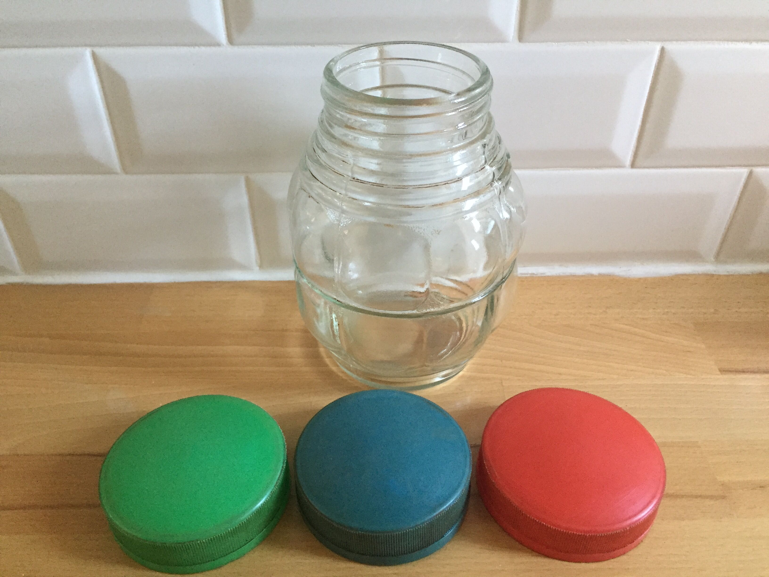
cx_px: 384
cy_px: 288
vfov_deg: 48.2
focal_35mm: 29
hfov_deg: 61.7
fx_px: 644
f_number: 2.2
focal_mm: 4.15
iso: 250
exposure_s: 1/33
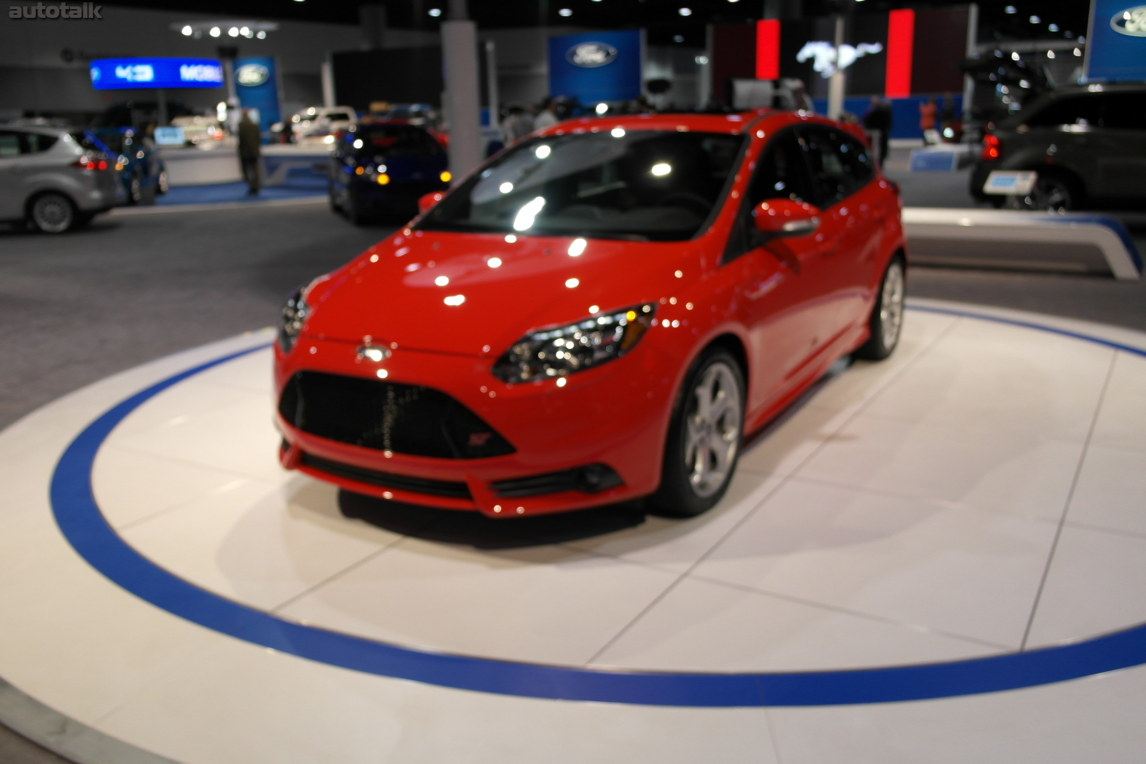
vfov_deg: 43.6
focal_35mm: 30
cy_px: 382
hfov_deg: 61.9
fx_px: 955
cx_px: 573
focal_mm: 20
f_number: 3.5
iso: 200
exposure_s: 1/80
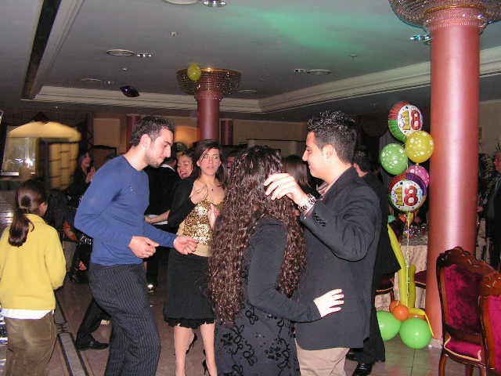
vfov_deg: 39.7
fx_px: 521
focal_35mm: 36
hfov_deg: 51.4
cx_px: 250
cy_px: 188
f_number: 3.2
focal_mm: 6
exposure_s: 1/40
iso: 200
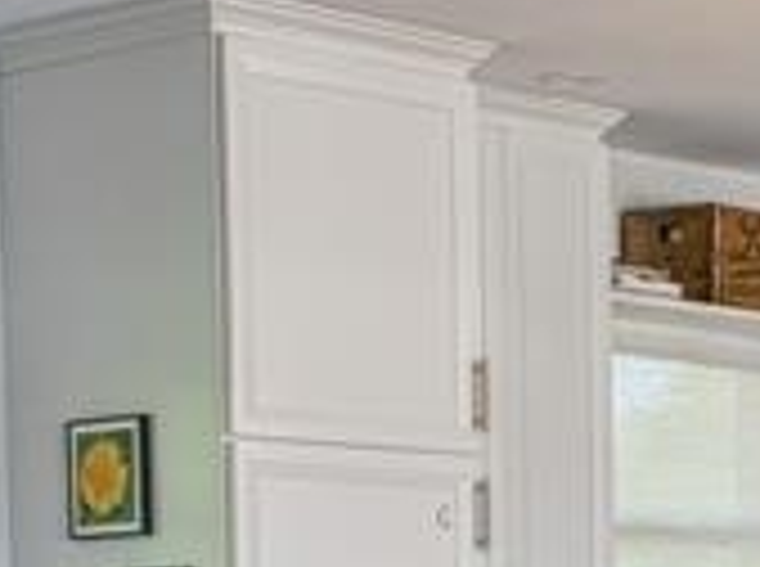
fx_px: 3242
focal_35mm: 148
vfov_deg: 9.5
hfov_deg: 13.2
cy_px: 1008
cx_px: 780
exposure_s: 1/5
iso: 200
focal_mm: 36
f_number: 16
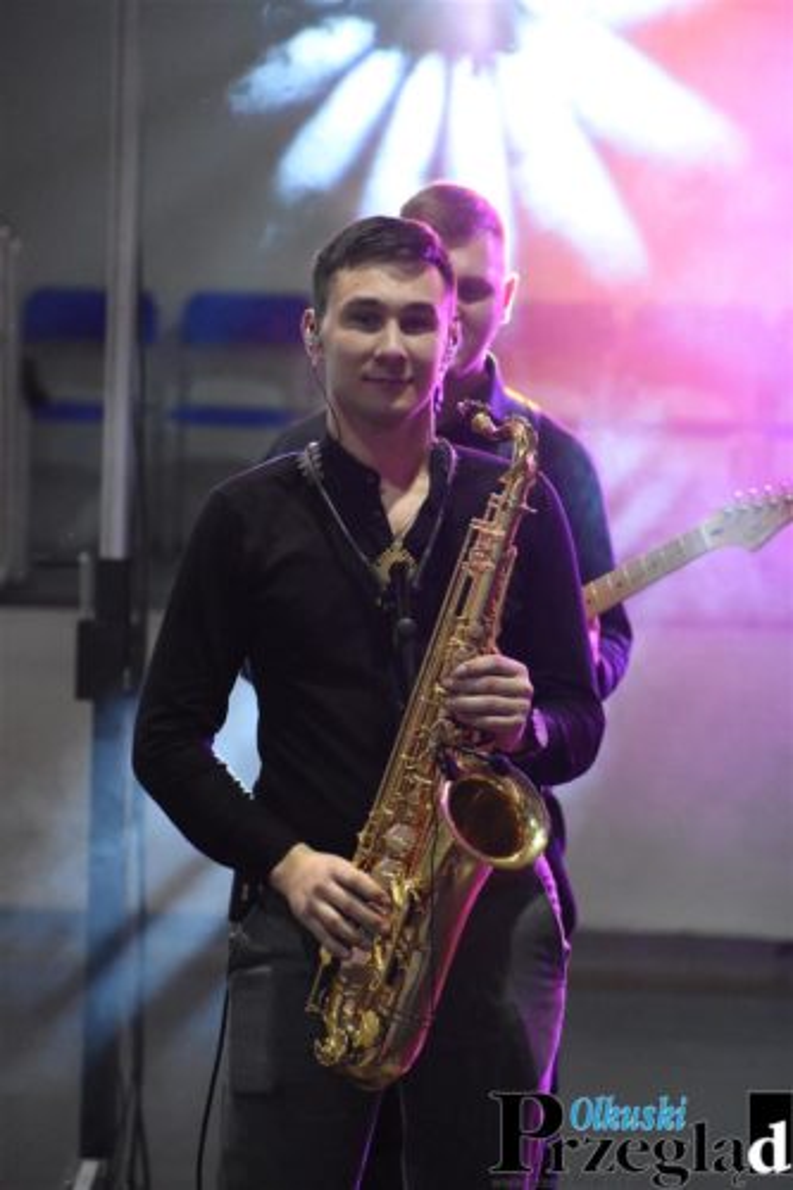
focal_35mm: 240
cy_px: 595
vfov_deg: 8.6
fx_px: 7935
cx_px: 396
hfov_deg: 5.7
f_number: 5
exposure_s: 1/200
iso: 6400
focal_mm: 160
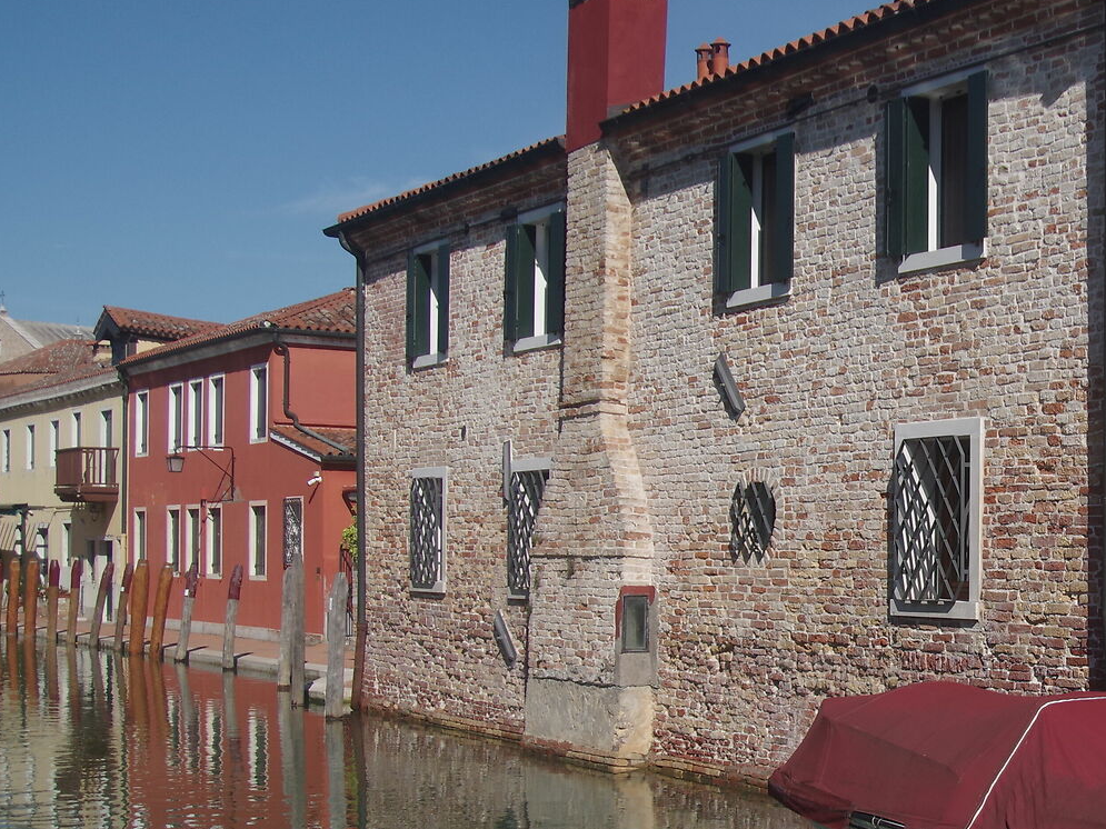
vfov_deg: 25.2
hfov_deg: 31.4
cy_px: 517
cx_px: 1027
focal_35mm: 58
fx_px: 1853
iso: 200
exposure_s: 1/4000
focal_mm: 17.01
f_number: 2.8
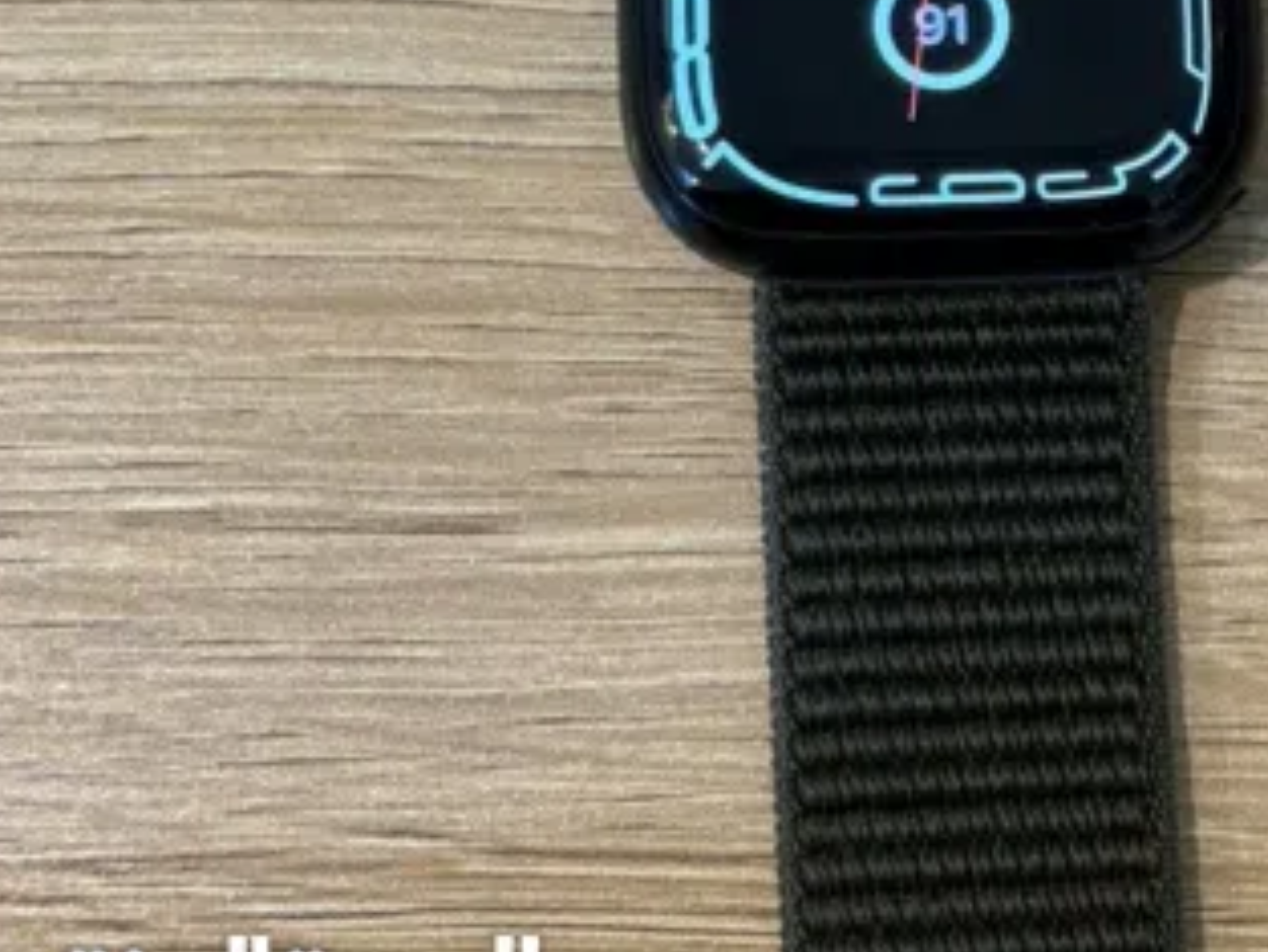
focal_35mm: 98
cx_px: 1146
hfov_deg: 19.6
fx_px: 3591
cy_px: 259
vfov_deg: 15.0
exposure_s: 1/33
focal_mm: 6.76
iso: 200
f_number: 1.78
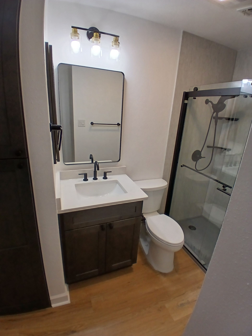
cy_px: 168
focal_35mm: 17
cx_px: 126
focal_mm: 1.4
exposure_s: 1/60
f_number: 2.2
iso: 80
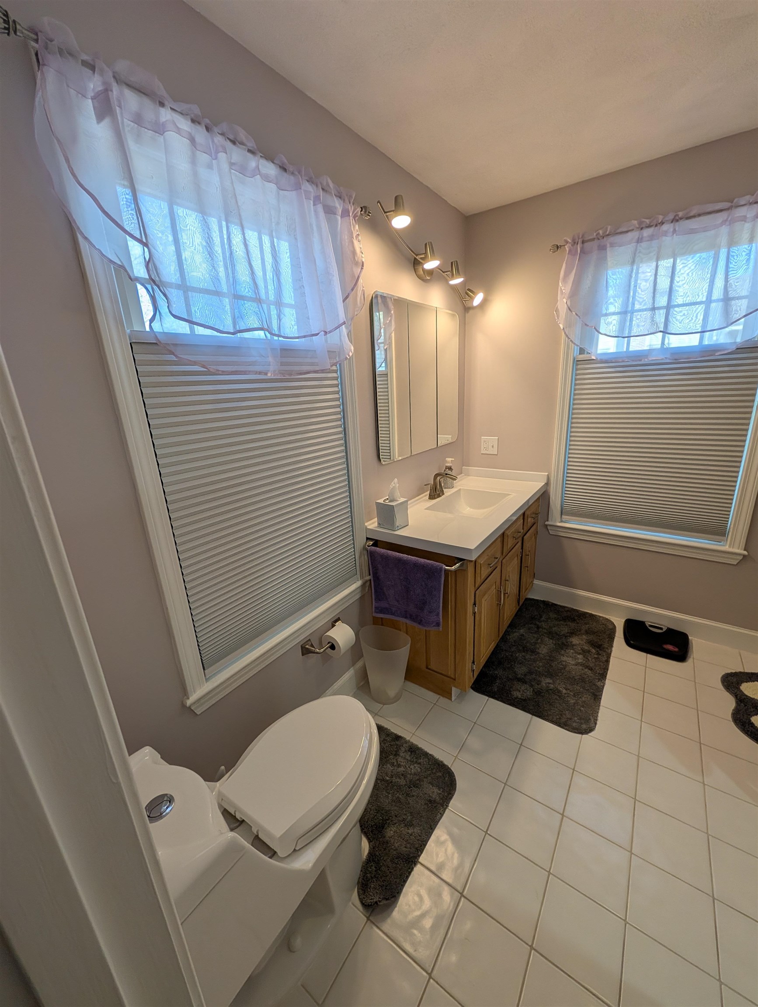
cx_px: 379
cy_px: 504
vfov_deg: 110.5
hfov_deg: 94.6
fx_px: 350
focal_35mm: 12
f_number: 1.7
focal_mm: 2.02
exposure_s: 1/120
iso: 44
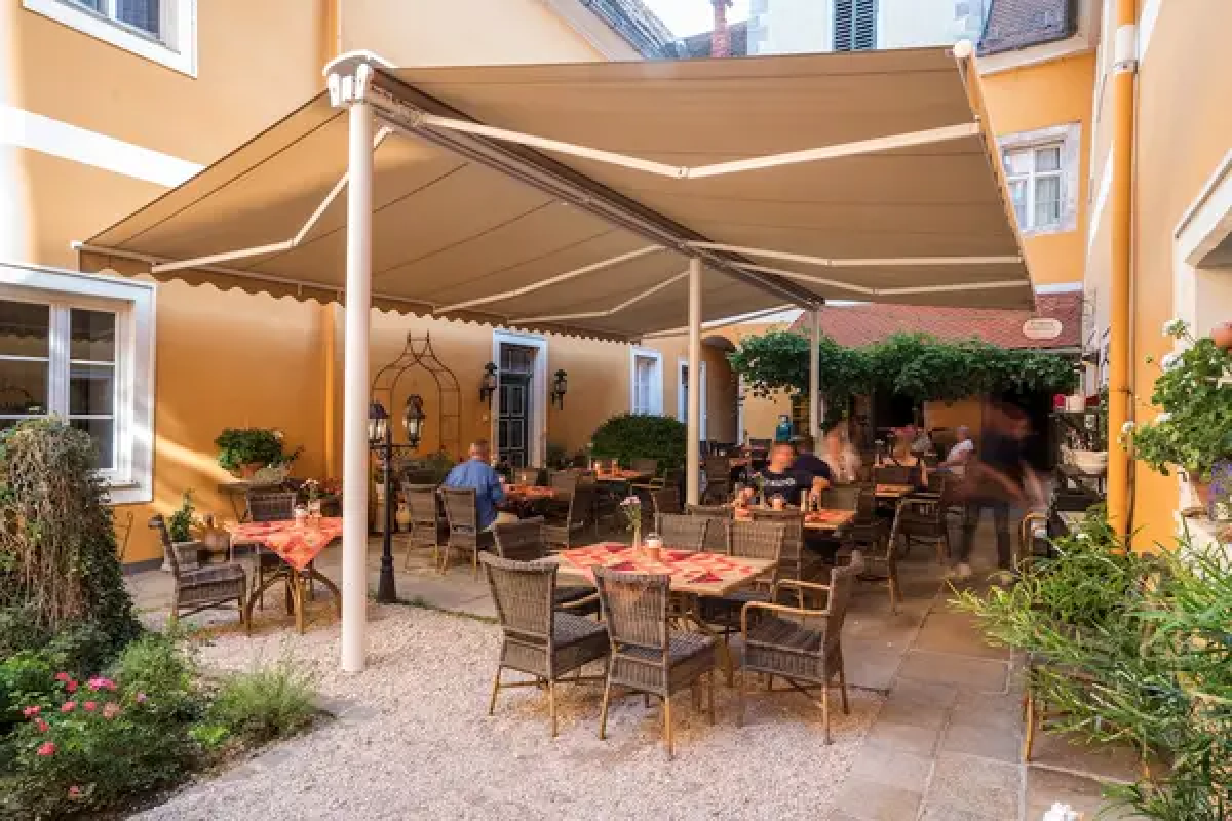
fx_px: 787
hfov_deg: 76.1
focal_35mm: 23
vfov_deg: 55.1
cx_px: 616
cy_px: 410
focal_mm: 23
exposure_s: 2
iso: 100
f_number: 16
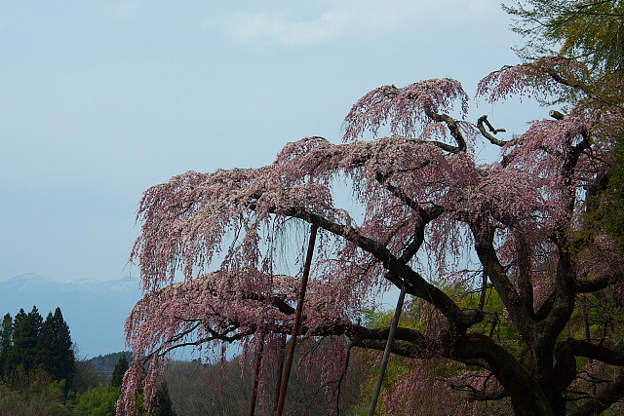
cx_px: 312
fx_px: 2080
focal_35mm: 120
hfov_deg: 17.1
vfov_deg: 11.4
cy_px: 208
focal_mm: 80
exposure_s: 1/90
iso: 100
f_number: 8
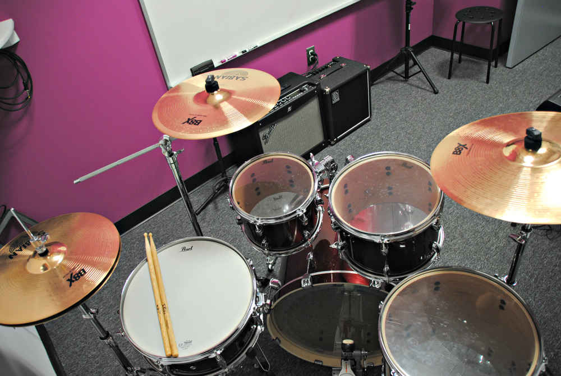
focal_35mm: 27
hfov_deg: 67.3
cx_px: 280
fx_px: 421
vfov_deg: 48.1
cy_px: 188
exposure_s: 1/30
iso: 400
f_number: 3.5
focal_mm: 18
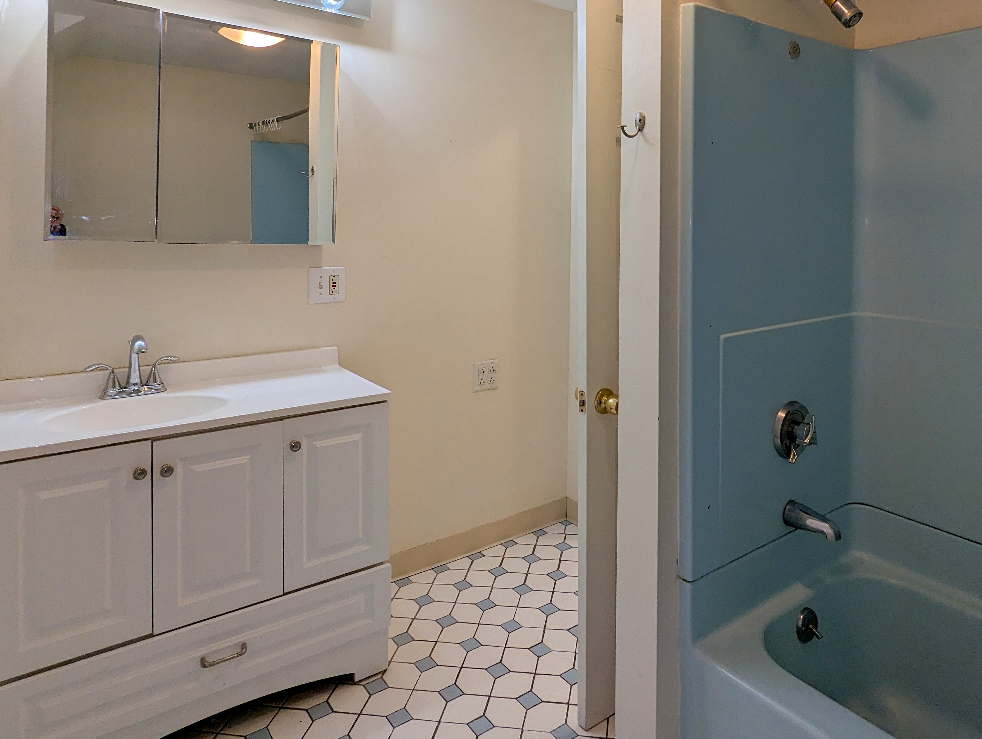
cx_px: 559
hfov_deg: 73.5
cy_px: 238
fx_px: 653
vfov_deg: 57.5
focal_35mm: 23
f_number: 2.2
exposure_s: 1/120
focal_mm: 2.35
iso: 81
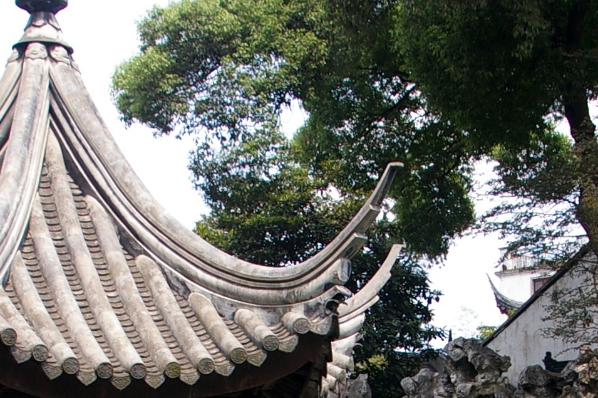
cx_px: 375
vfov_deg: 15.4
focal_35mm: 85
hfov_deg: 23.9
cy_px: 503
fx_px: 1411
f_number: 6.7
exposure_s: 1/180
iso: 200
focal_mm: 18
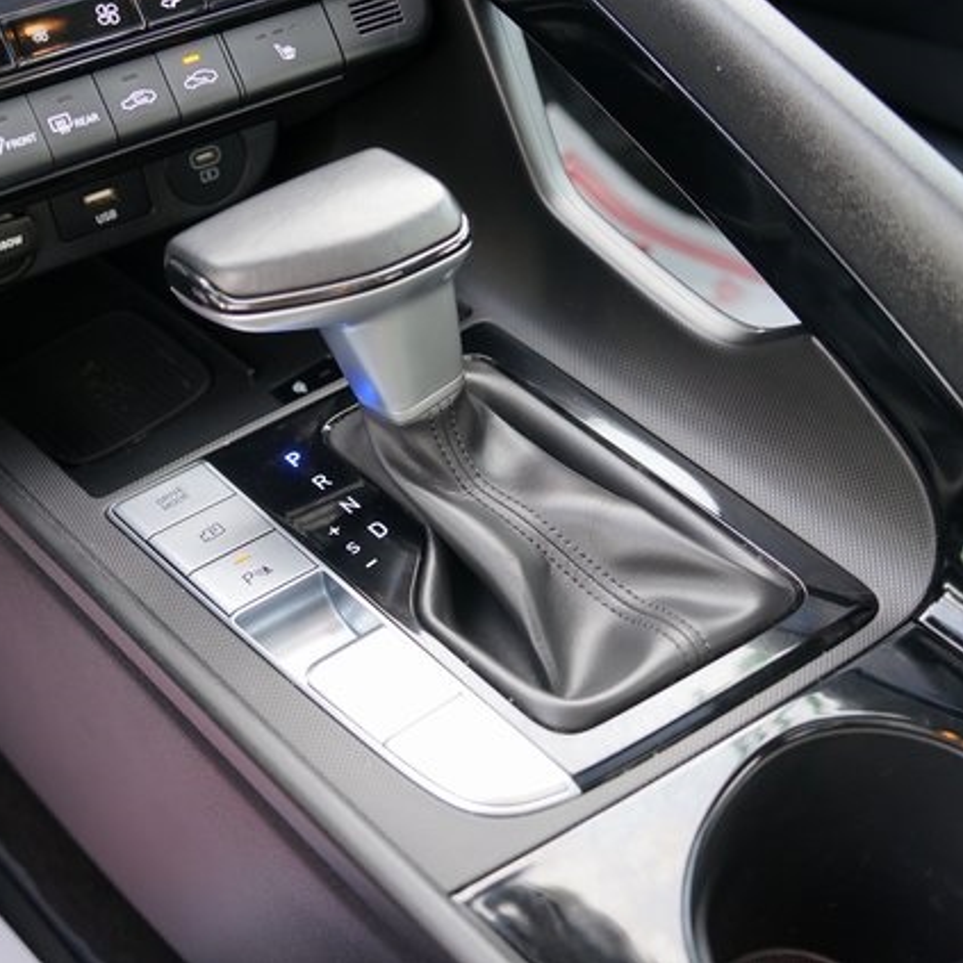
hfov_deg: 45.9
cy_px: 479
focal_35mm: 36
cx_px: 401
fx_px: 1133
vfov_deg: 46.0
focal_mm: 28
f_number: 4
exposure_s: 1/60
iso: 400
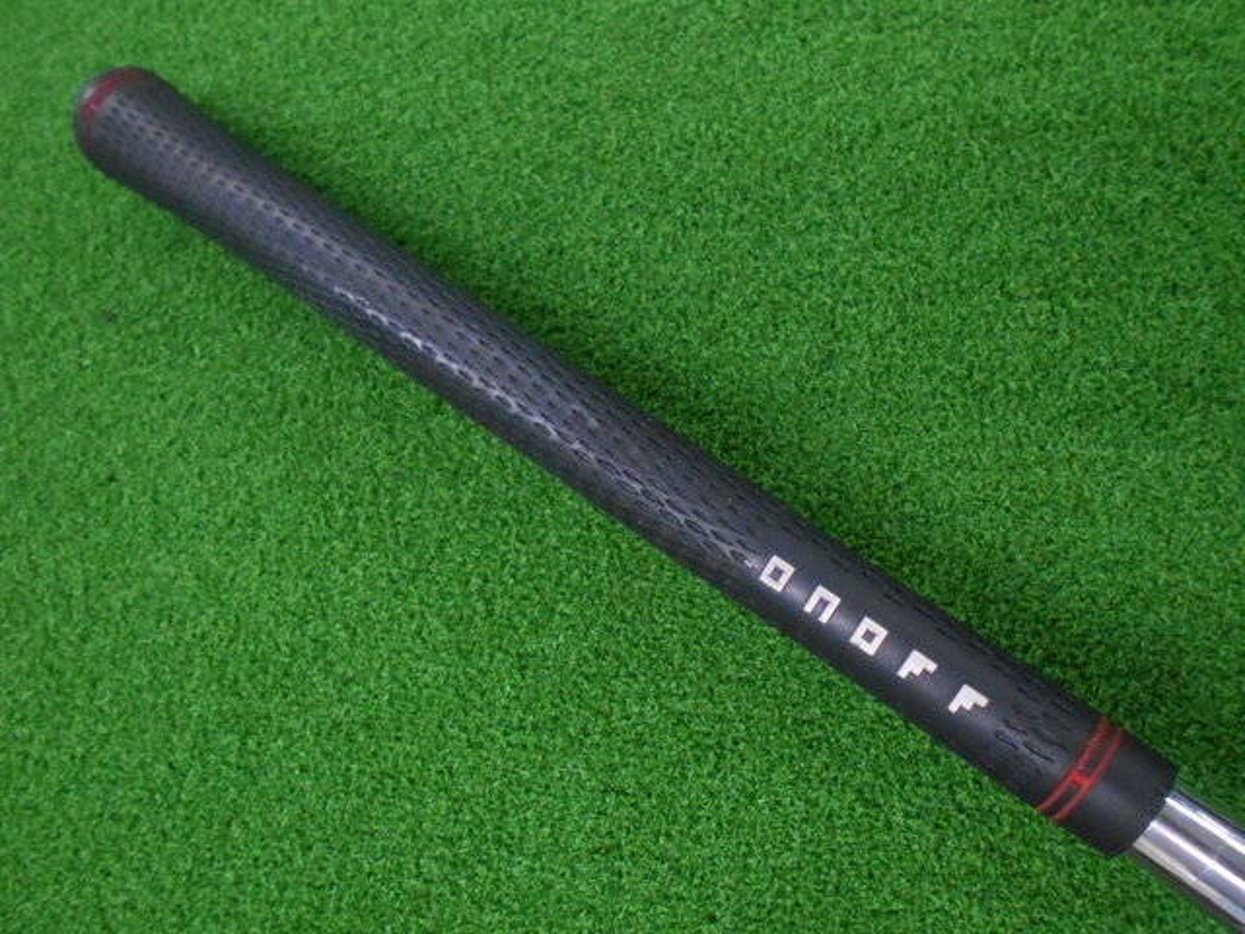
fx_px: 935
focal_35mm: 26
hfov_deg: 67.3
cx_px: 622
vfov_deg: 53.1
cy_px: 467
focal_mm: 4.6
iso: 800
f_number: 3.2
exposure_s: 1/80
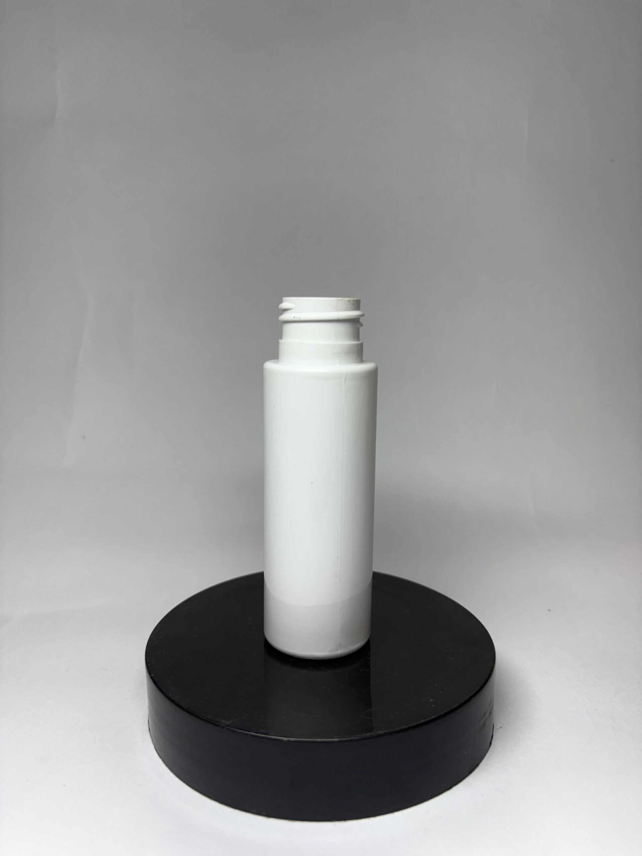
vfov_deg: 67.3
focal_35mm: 26
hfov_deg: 53.1
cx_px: 321
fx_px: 643
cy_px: 428
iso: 40
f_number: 1.6
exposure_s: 1/168
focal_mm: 5.96
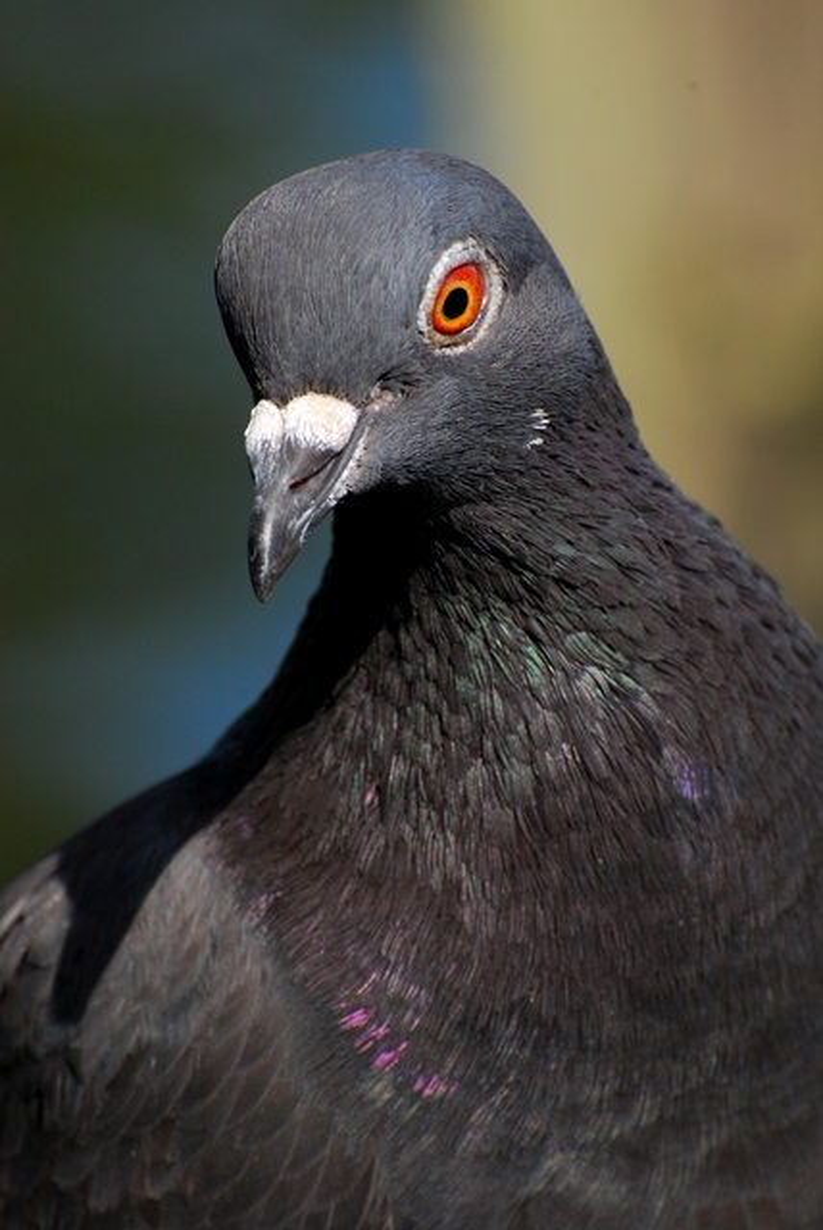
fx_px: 13857
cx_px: 412
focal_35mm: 405
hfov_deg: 3.4
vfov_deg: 5.1
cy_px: 615
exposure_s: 1/200
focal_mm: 270
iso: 320
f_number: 16
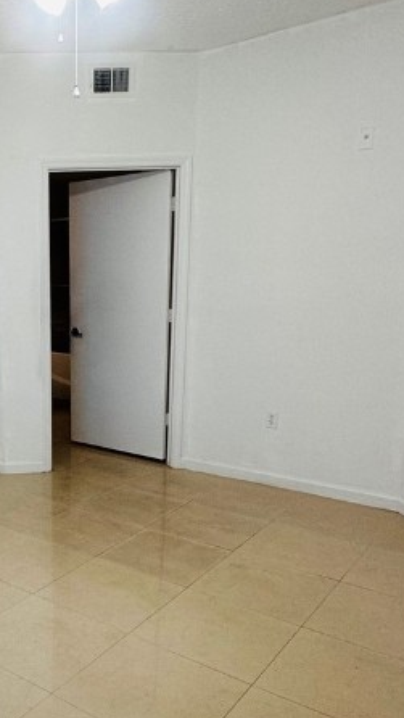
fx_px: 666
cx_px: -13
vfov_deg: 56.4
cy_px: 415
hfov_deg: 30.9
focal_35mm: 35
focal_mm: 2.22
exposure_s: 1/120
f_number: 2.2
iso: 125
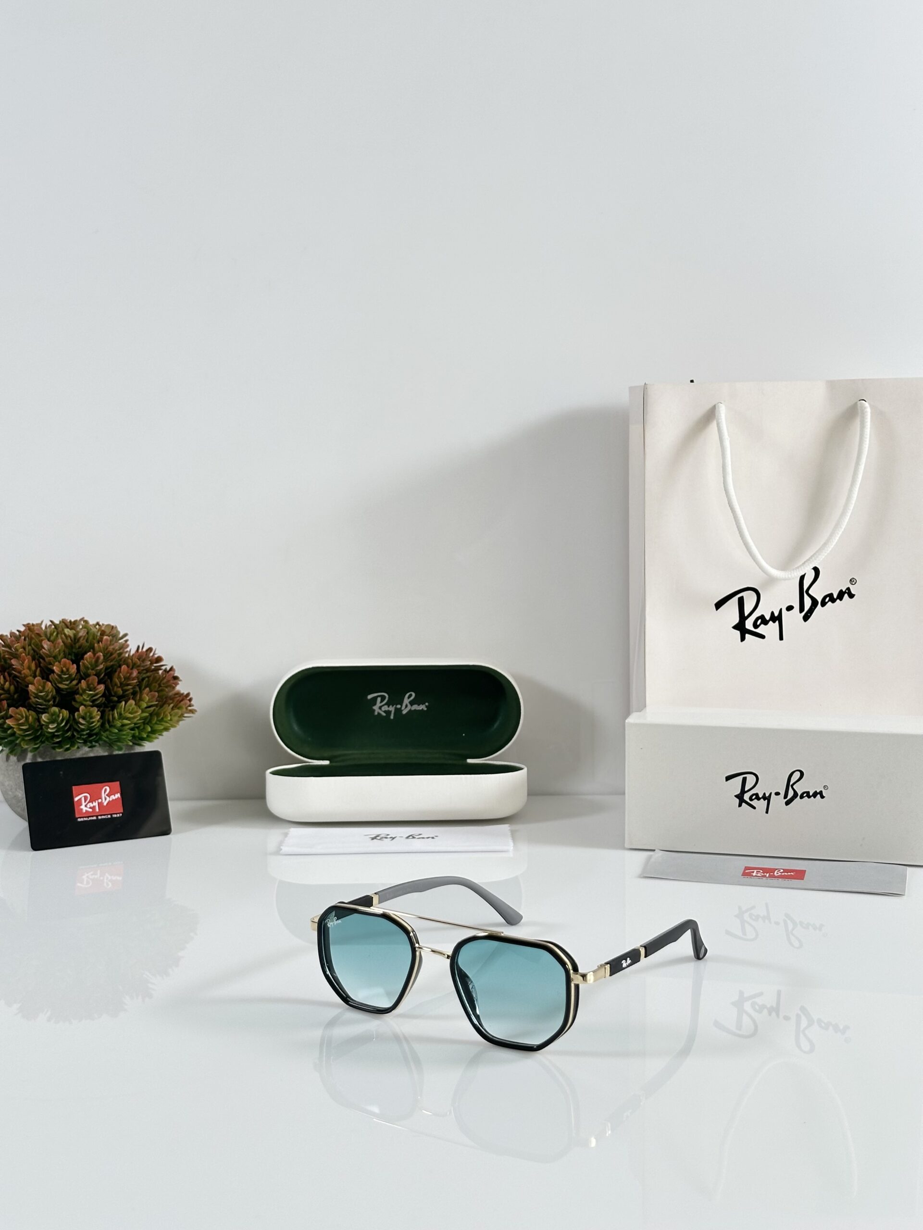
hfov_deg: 30.3
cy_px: 615
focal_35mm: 48
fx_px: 1706
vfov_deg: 39.7
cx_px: 462
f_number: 1.78
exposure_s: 1/121
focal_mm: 6.86
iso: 64
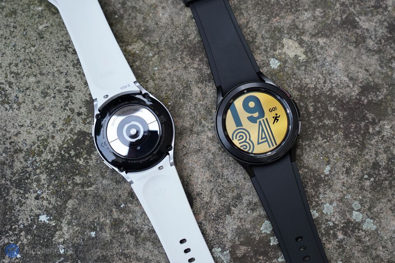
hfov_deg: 49.6
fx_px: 428
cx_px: 198
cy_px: 132
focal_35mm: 39
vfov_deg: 34.2
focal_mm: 39
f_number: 4.5
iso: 1000
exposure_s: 1/160
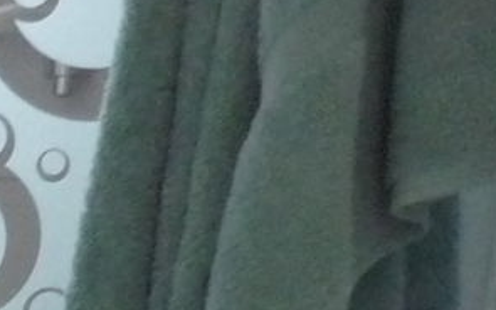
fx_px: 2567
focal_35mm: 190
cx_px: -800
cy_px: 920
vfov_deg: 6.3
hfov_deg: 9.5
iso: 400
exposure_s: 1/15
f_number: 2.8
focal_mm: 5.5
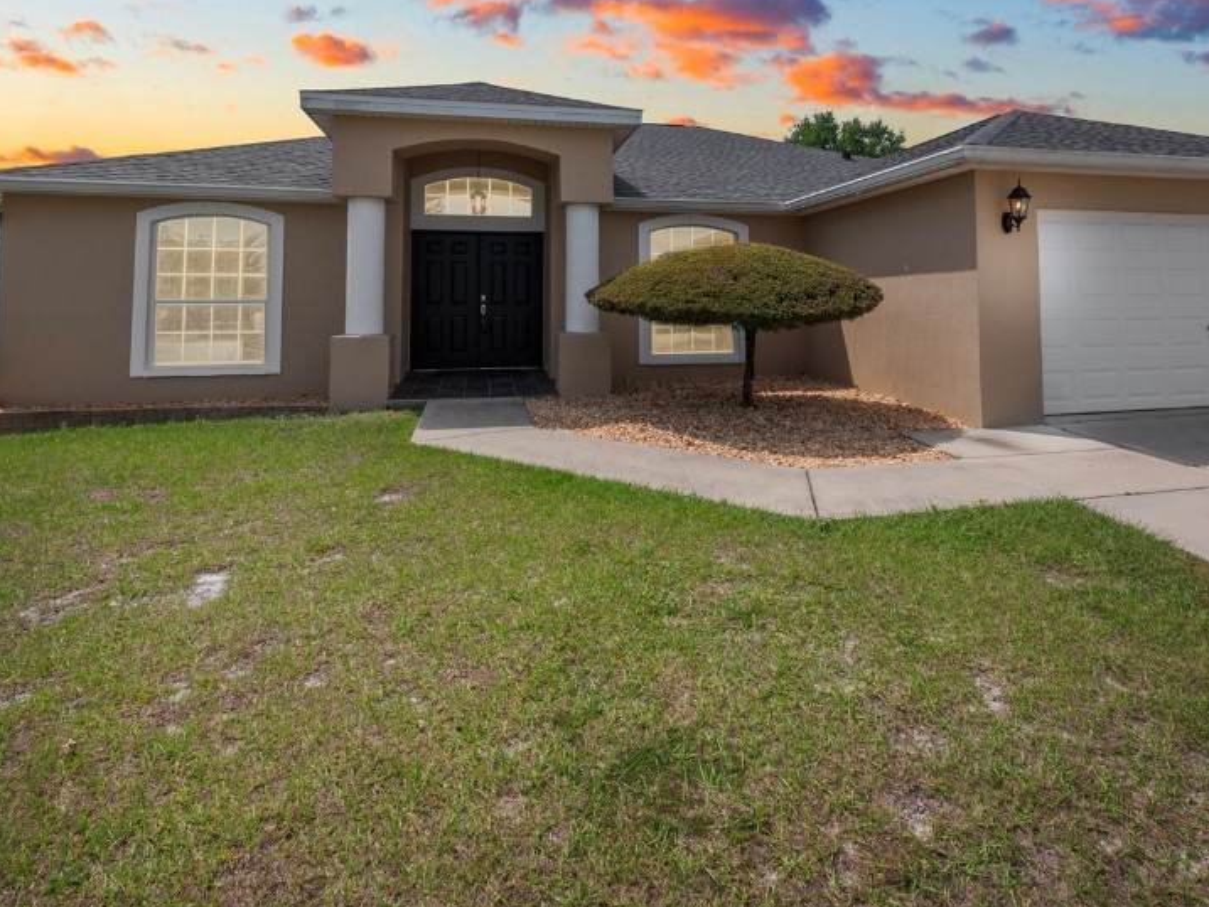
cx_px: 669
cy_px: 266
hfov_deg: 81.5
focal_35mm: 20
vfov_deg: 63.4
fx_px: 699
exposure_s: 1/250
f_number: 13
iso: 250
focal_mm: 7
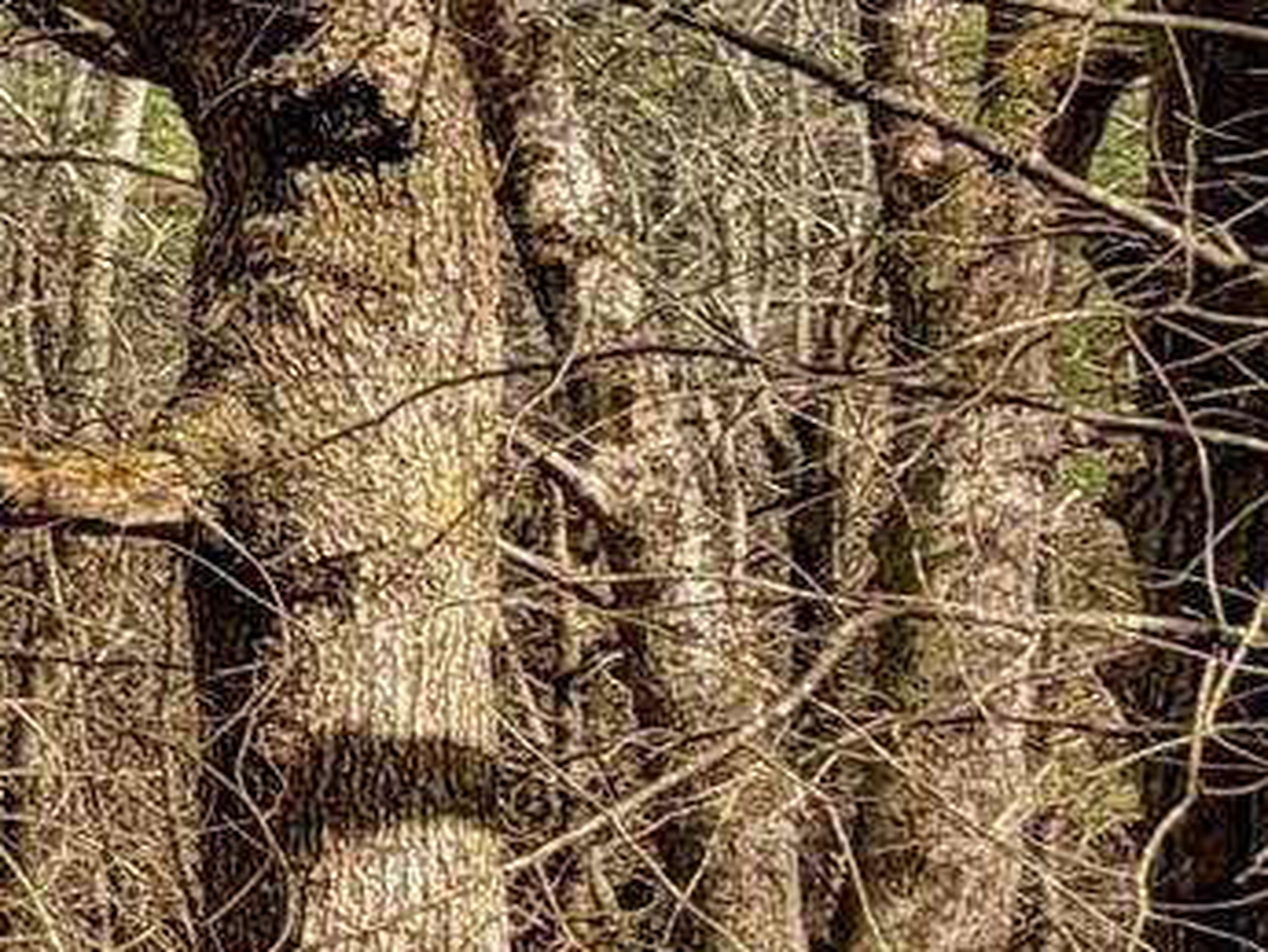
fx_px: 3041
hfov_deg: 13.7
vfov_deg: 17.4
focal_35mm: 83
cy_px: 29
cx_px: -2010
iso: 40
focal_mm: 2.22
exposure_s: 1/569
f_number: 2.2
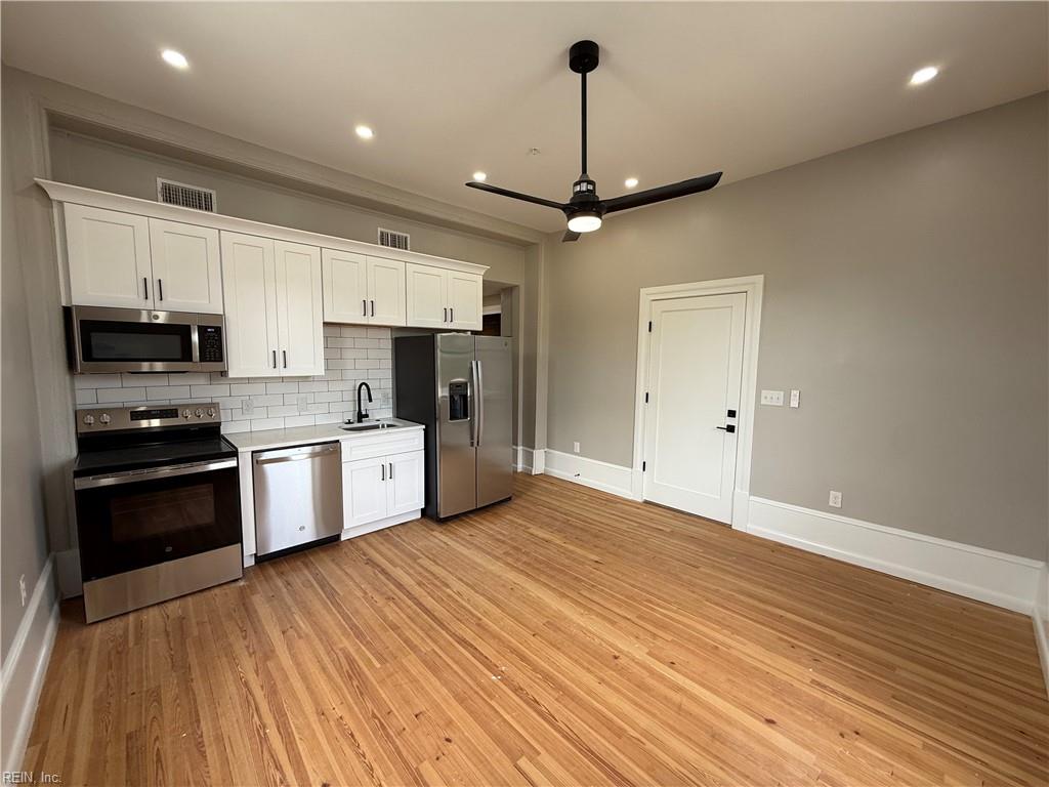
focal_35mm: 14
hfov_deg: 102.1
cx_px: 524
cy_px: 394
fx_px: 424
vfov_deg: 85.7
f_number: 2.2
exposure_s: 1/99
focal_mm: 2.22
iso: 64
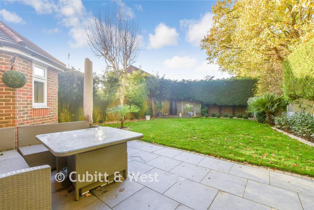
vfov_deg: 77.3
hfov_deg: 100.4
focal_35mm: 15
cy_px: 105
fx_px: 131
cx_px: 157
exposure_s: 1/60
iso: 160
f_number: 8
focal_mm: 10
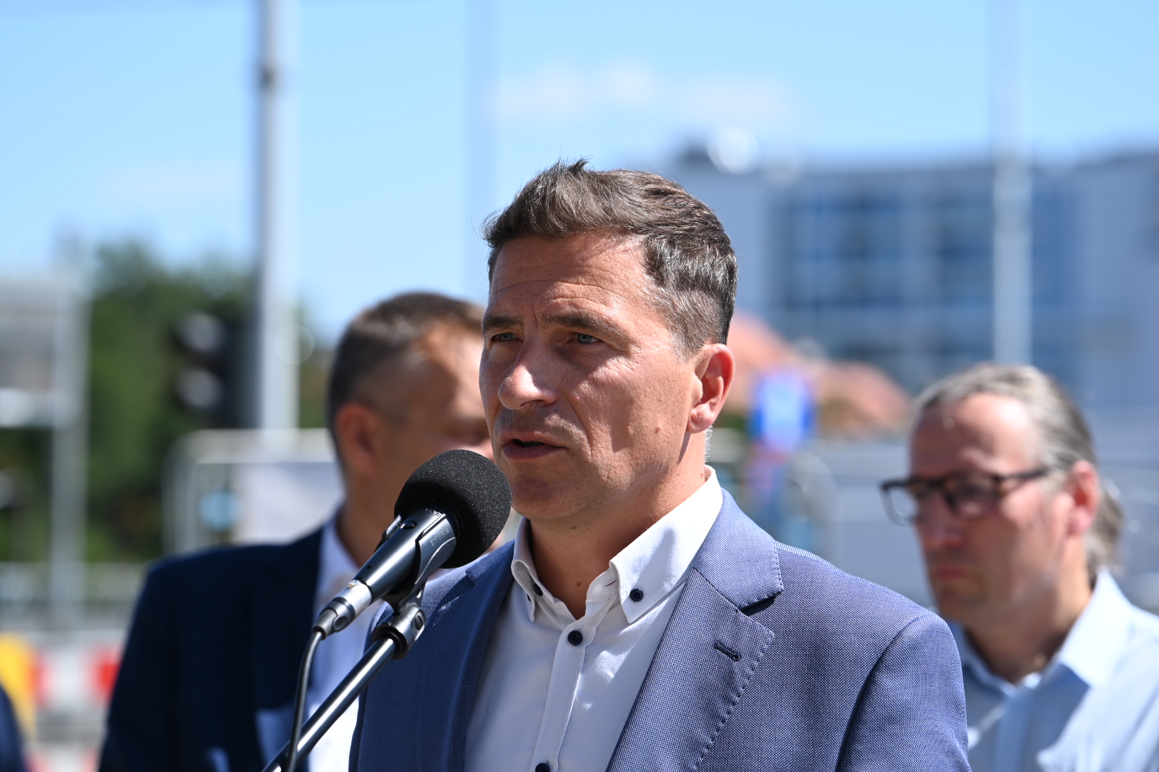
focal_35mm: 180
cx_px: 580
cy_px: 386
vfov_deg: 7.6
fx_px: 5795
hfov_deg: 11.4
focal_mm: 180
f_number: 6.3
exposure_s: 1/320
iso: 100
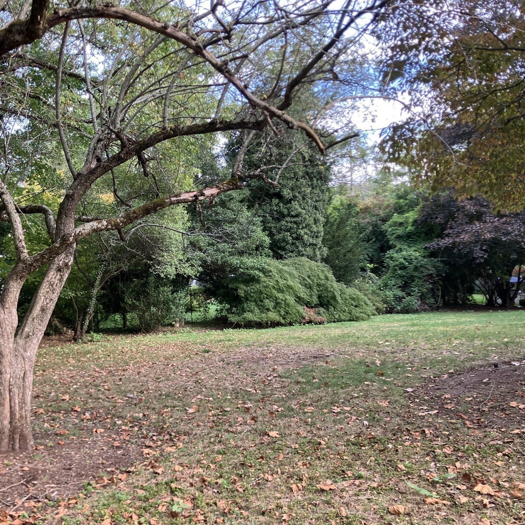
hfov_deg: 48.0
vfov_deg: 48.4
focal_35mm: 34
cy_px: 267
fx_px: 583
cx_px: 196
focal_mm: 3.99
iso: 64
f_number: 1.8
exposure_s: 1/121
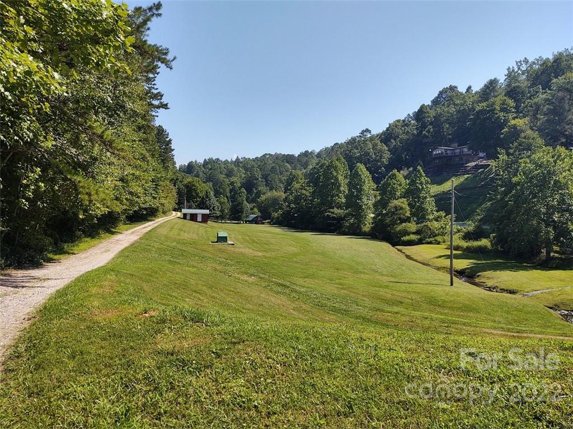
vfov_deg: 51.3
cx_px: 286
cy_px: 214
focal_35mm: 27
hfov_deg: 65.3
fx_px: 447
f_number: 1.7
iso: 100
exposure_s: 1/5564
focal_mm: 4.75
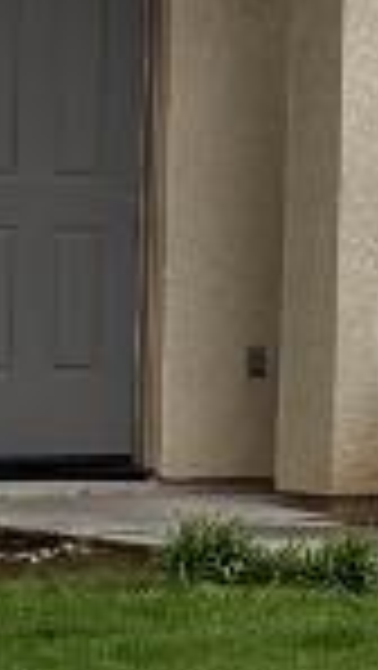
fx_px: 4696
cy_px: 214
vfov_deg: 8.2
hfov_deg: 4.6
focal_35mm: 264
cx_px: 657
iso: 100
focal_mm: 6.76
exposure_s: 1/4405
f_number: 1.78
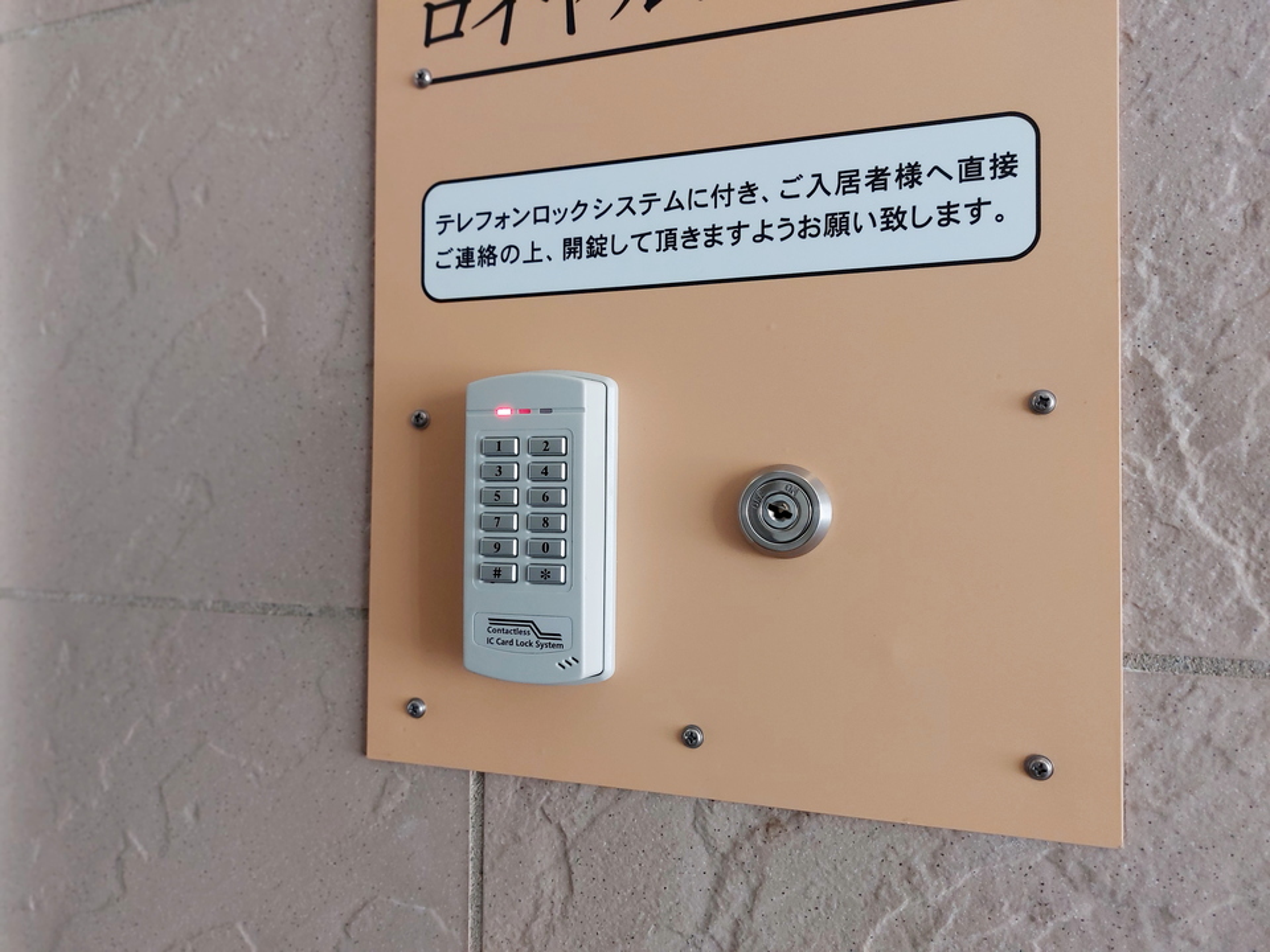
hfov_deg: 71.6
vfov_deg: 56.8
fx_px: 881
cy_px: 476
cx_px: 635
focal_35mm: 24
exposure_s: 1/24
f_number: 1.8
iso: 125
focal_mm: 5.23
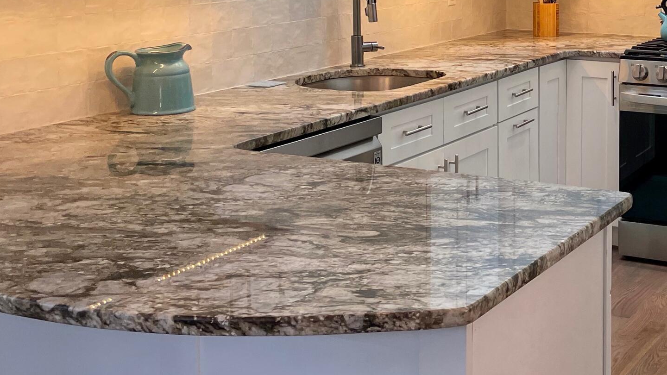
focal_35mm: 59
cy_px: 19
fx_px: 1043
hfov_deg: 33.7
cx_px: 591
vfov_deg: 19.9
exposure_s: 1/120
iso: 50
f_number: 1.6
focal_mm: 4.2
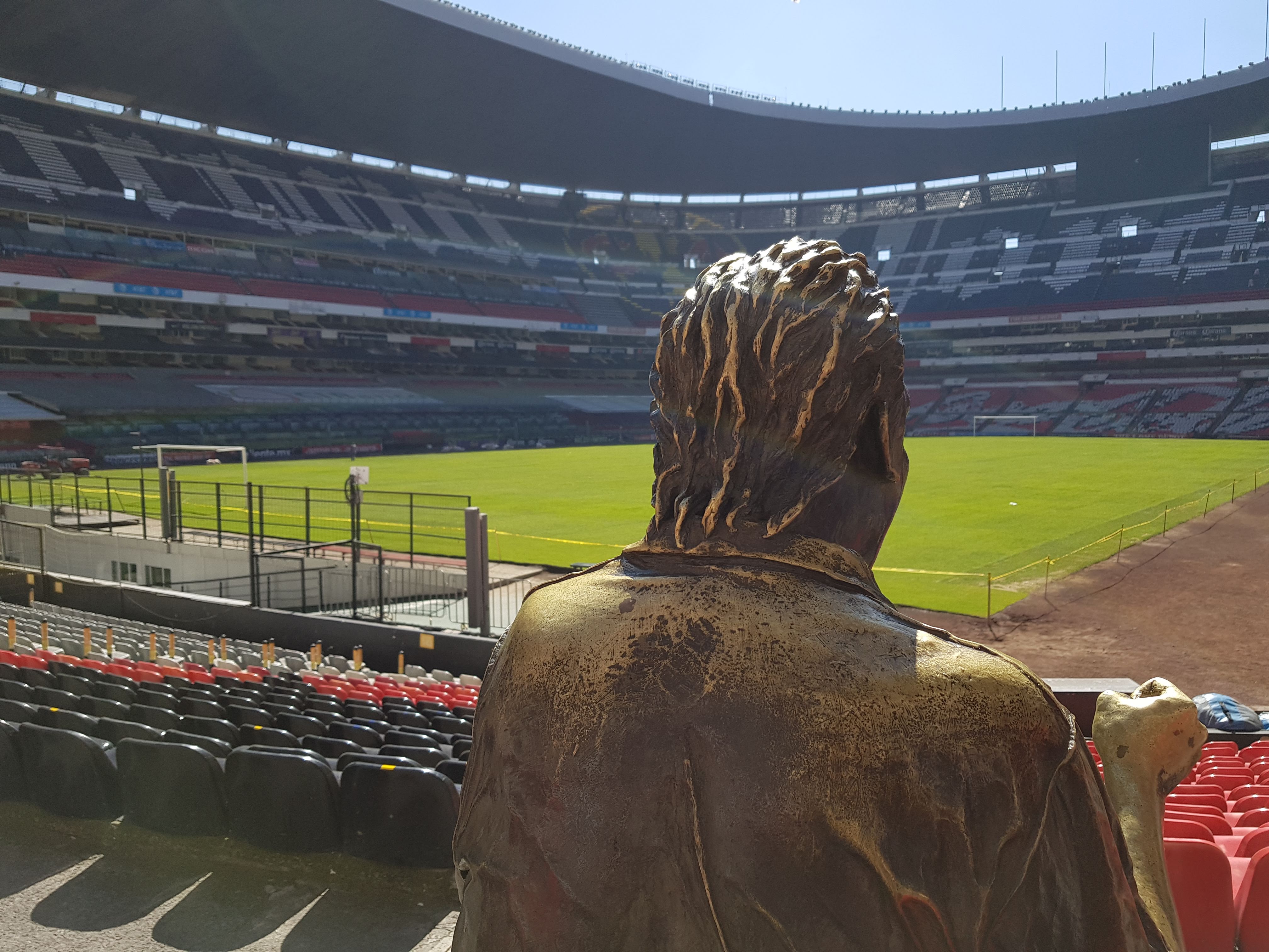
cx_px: 634
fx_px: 953
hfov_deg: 67.3
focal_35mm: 26
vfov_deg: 53.1
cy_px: 476
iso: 40
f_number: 1.7
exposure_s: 1/1808
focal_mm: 4.3
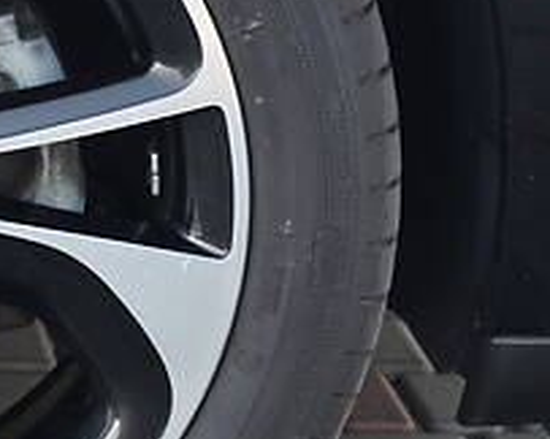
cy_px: 135
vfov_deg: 8.0
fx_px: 3152
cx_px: -290
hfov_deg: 9.7
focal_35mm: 194
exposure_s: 1/80
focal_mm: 35
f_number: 4.5
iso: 400
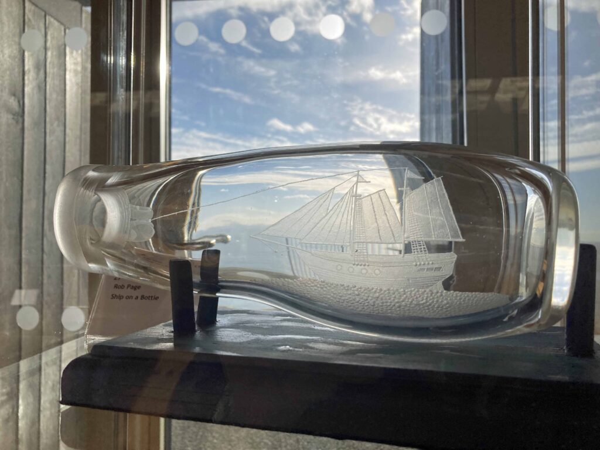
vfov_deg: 49.7
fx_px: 485
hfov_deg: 63.4
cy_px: 225
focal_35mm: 28
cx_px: 300
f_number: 1.8
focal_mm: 3.99
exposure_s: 1/2088
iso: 20
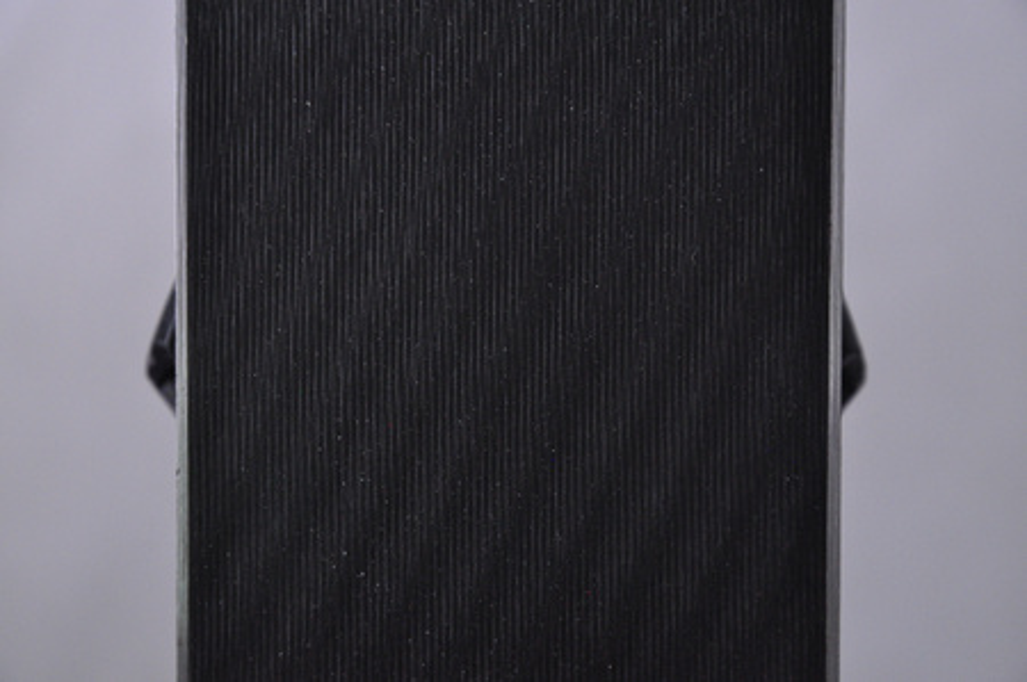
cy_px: 341
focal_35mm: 158
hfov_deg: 13.1
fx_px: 4488
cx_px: 514
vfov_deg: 8.7
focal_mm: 105
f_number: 9.5
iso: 3200
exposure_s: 1/125
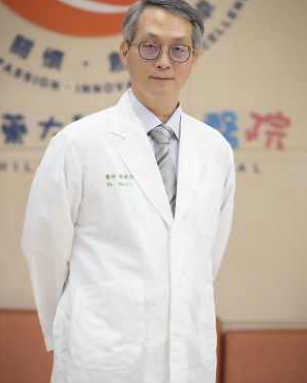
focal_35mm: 159
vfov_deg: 12.1
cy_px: 189
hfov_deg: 9.7
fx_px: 1805
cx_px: 153
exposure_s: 1/160
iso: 800
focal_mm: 140
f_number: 3.5
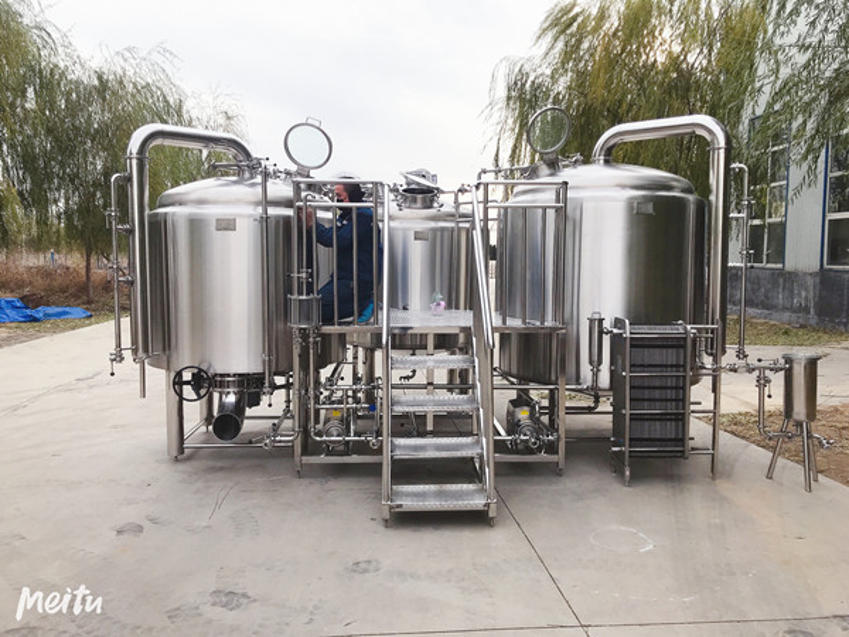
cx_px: 424
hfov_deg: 63.4
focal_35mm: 28
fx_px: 687
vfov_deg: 49.7
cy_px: 318
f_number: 1.8
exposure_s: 1/870
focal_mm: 3.99
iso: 20
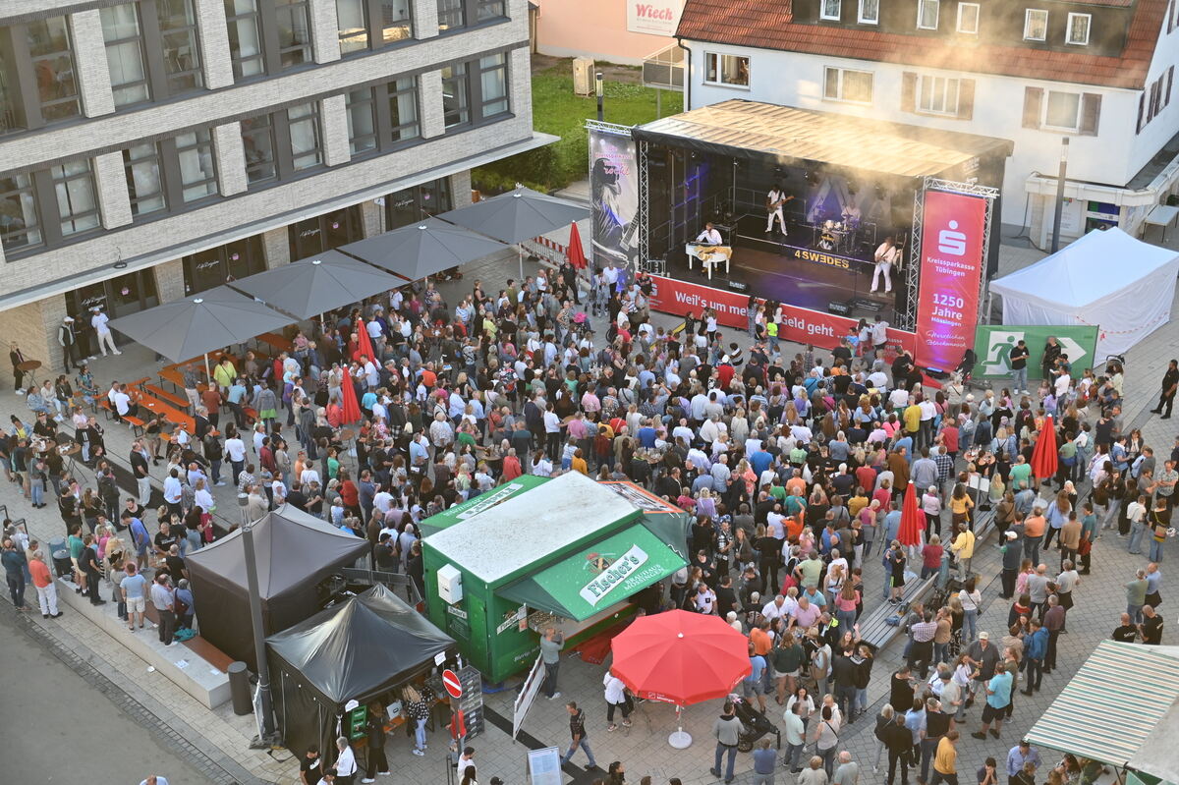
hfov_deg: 38.2
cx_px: 590
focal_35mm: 52
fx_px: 1702
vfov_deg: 26.0
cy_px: 392
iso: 400
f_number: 2.8
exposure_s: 1/500
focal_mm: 52
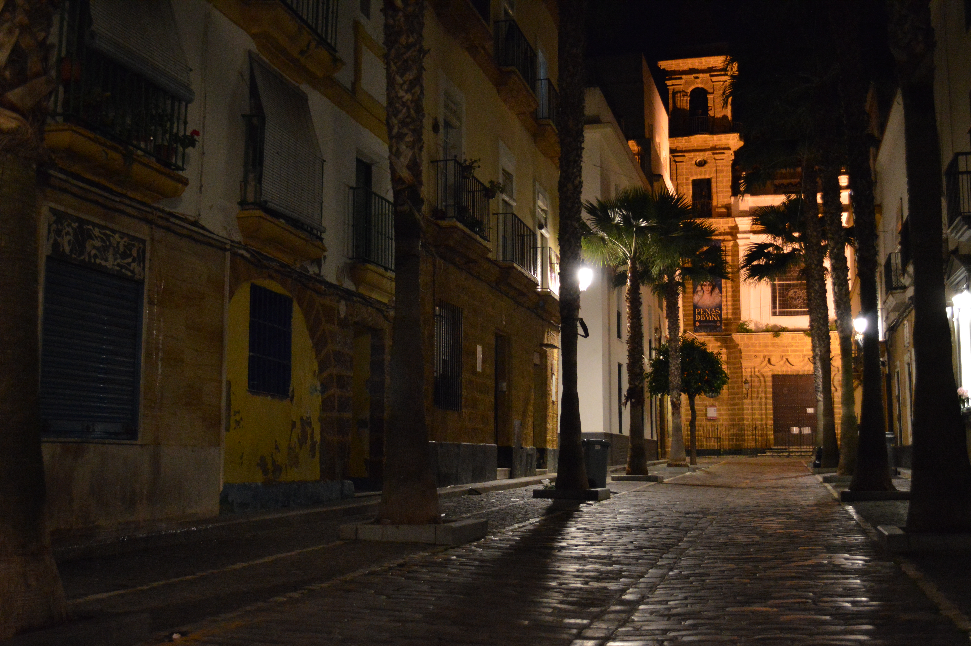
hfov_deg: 46.4
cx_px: 486
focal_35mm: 42
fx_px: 1132
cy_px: 323
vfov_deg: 31.8
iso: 3200
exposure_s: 1/25
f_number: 4.5
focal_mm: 28
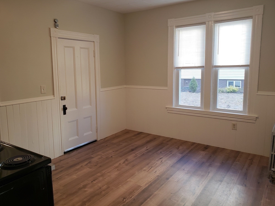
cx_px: 136
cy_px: 99
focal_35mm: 27
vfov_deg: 51.4
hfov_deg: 65.3
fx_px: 215
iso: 160
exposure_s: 1/60
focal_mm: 4.3
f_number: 2.4
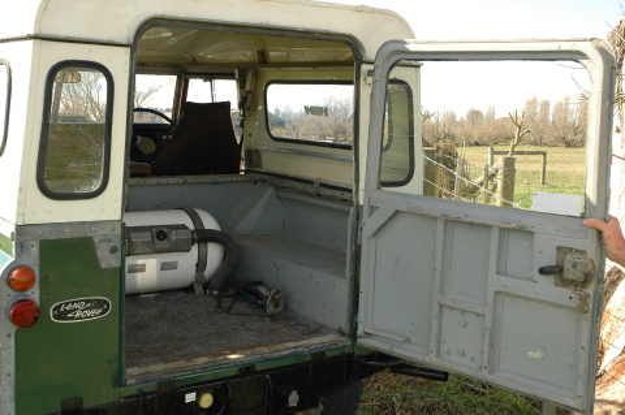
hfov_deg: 42.4
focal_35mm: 46
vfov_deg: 28.9
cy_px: 208
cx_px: 312
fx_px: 806
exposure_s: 1/250
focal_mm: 31
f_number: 8
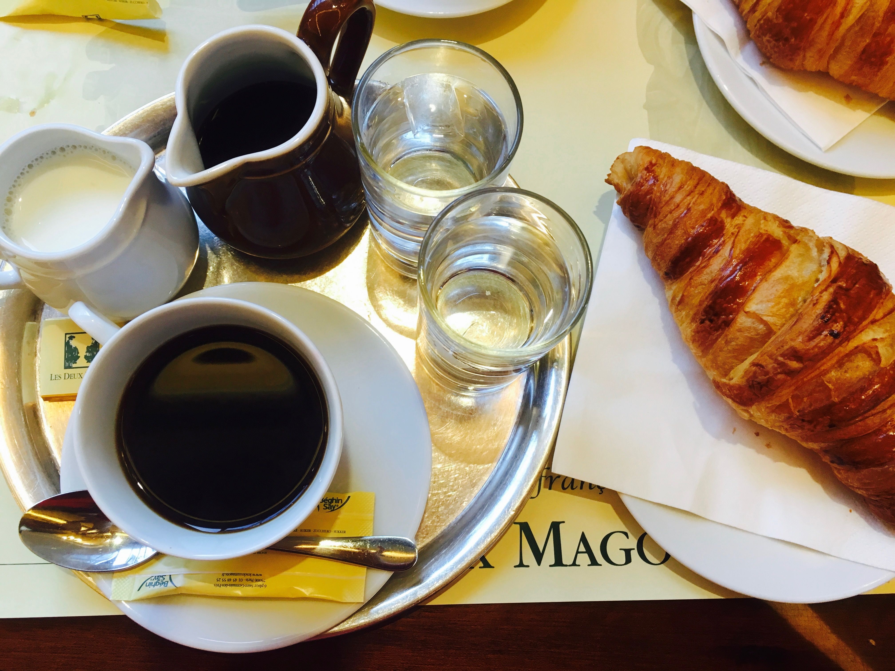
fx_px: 750
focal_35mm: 29
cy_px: 336
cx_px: 448
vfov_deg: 48.2
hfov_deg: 61.7
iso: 50
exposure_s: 1/33
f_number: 2.2
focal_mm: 4.15
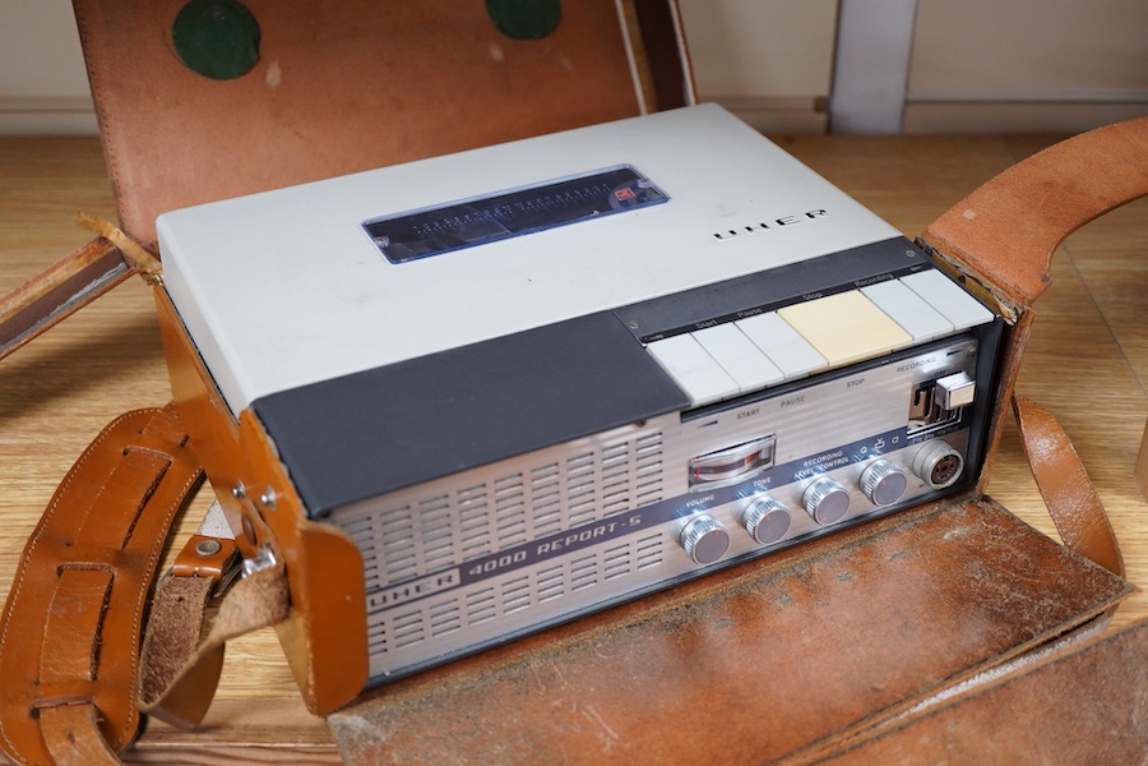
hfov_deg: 43.6
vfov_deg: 29.9
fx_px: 1435
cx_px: 574
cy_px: 383
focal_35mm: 45
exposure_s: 1/125
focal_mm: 30
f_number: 3.5
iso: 1250
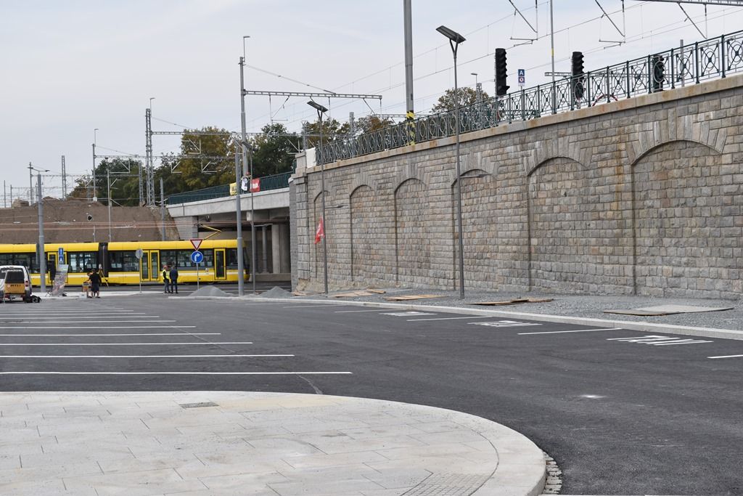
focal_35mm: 52
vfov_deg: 25.8
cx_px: 372
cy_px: 248
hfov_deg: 37.8
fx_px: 1084
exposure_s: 1/200
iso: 100
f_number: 7.1
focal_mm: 35
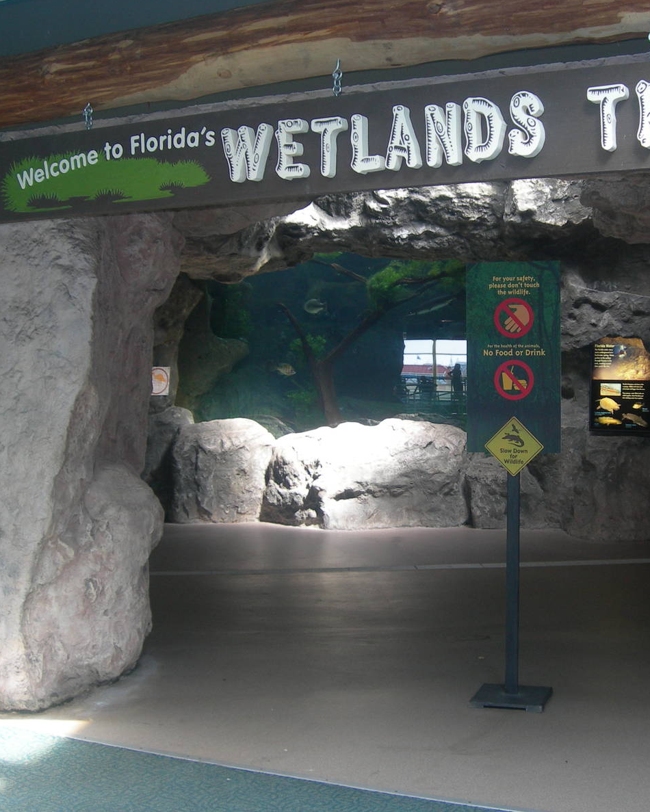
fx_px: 1202
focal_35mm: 50
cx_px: 424
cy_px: 408
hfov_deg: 30.1
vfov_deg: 37.3
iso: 50
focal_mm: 7.8
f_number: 2.8
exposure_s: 1/30
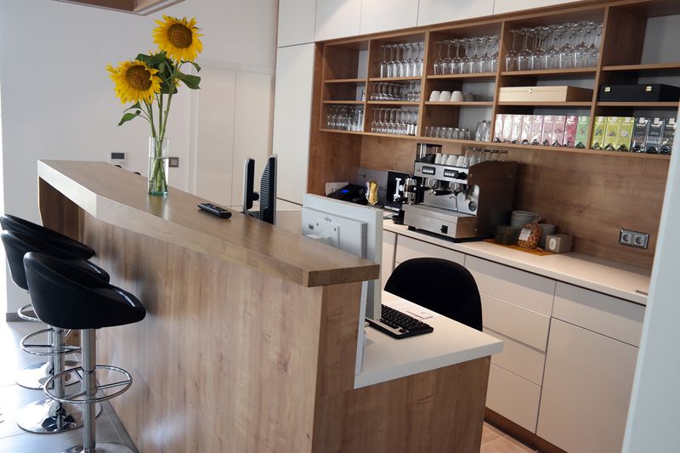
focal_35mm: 27
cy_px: 226
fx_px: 510
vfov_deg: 47.9
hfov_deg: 67.4
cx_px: 340
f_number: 3.5
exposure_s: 1/40
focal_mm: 18
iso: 400
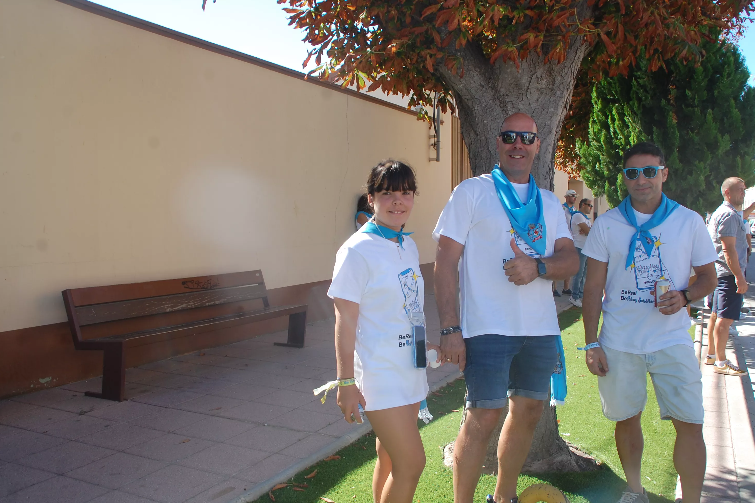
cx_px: 388
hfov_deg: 55.8
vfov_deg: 38.9
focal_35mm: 34
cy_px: 255
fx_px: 713
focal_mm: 22
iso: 200
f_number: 7.1
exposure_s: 1/200
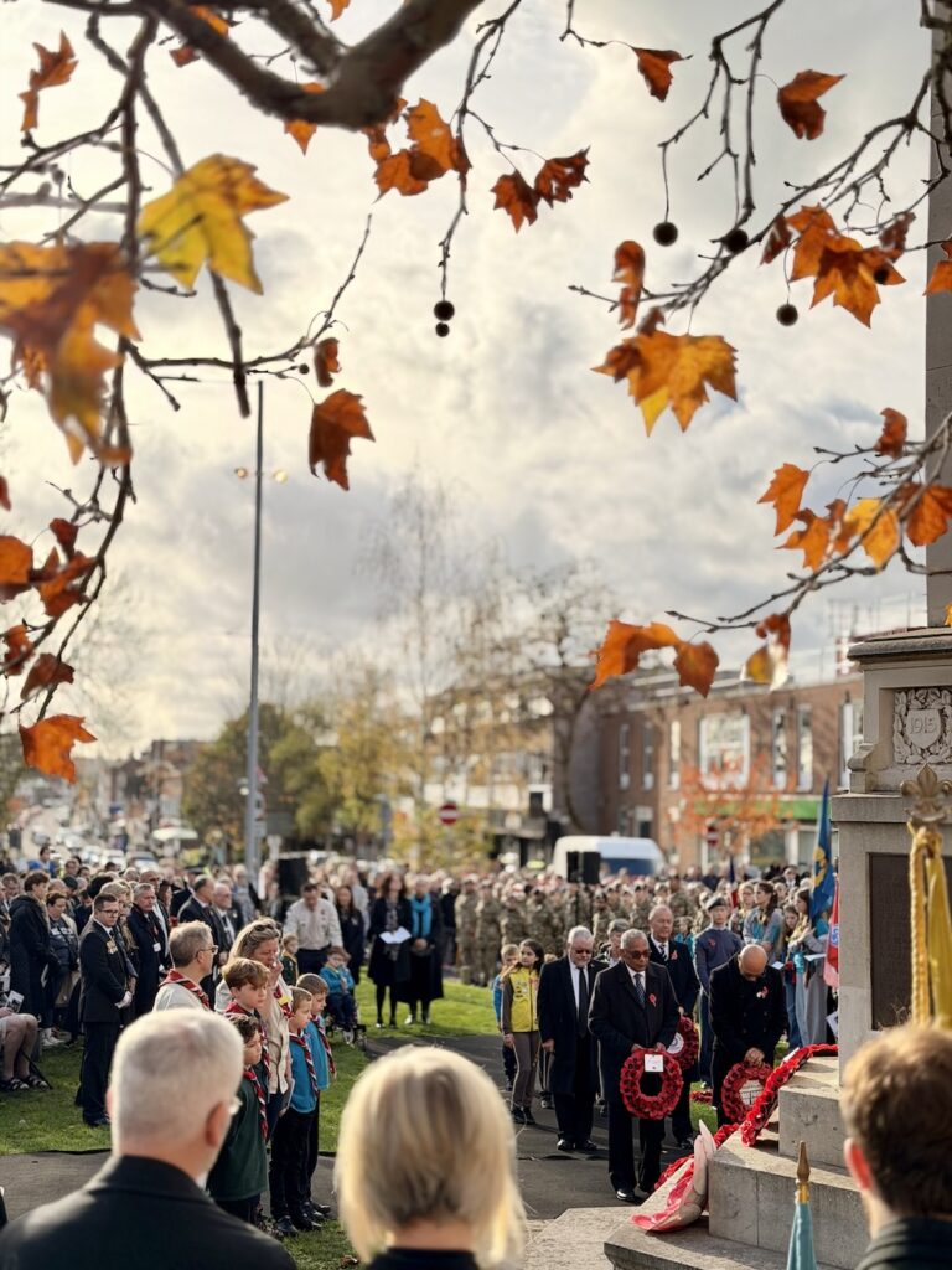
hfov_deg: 30.3
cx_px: 476
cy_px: 635
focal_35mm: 48
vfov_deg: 39.7
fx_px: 1760
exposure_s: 1/1100
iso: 80
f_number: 1.78
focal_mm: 6.76
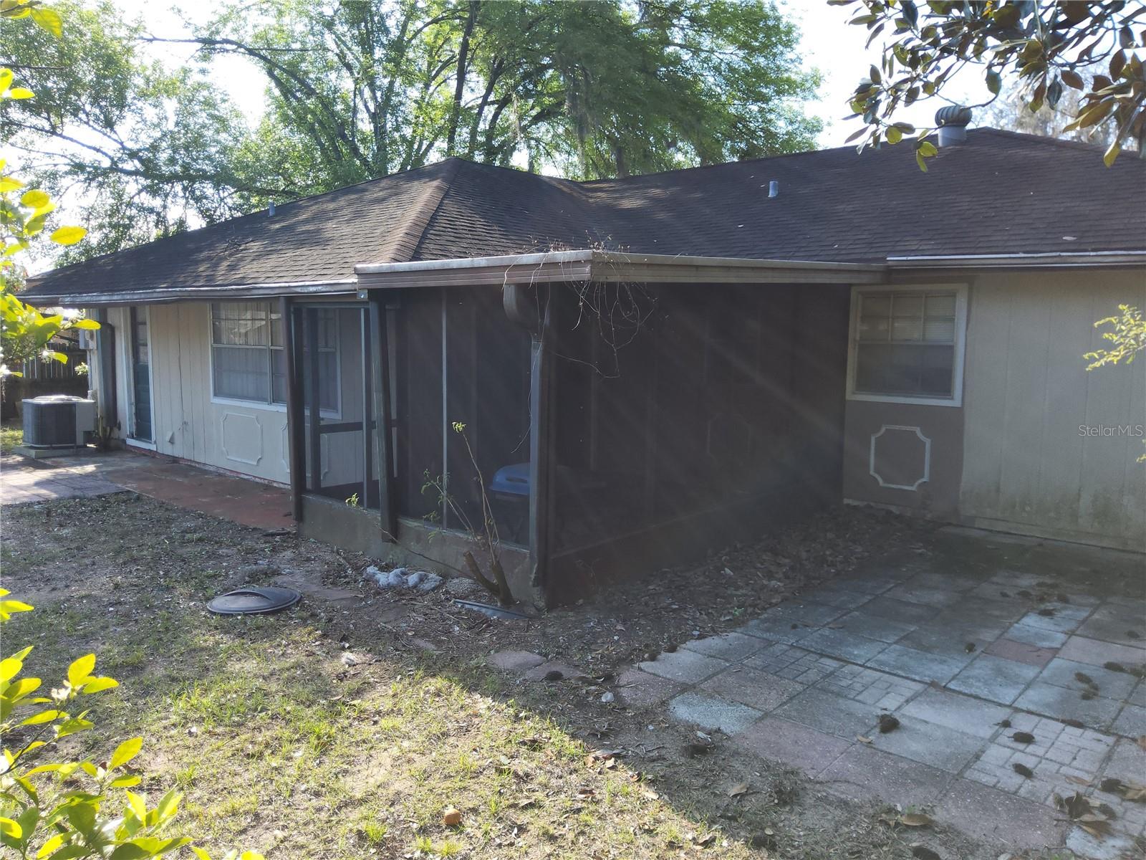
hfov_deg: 69.4
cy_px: 430
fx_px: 828
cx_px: 573
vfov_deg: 54.9
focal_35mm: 25
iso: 32
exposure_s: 1/433
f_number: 2
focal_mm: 3.08
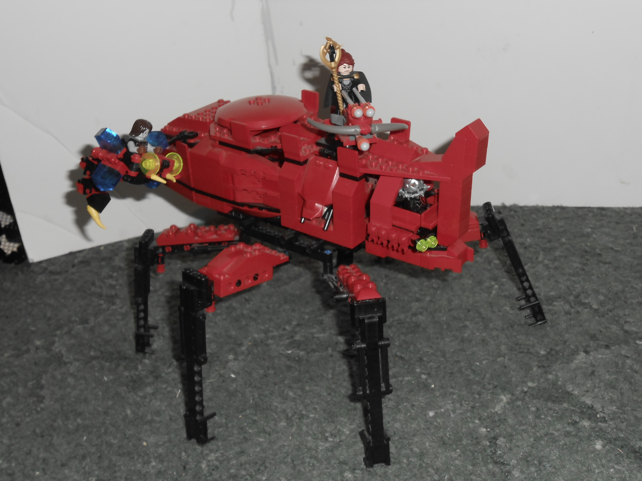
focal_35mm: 44
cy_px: 240
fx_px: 816
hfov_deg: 42.9
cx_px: 321
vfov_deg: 32.9
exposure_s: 1/30
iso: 200
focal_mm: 7.8
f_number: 4.5
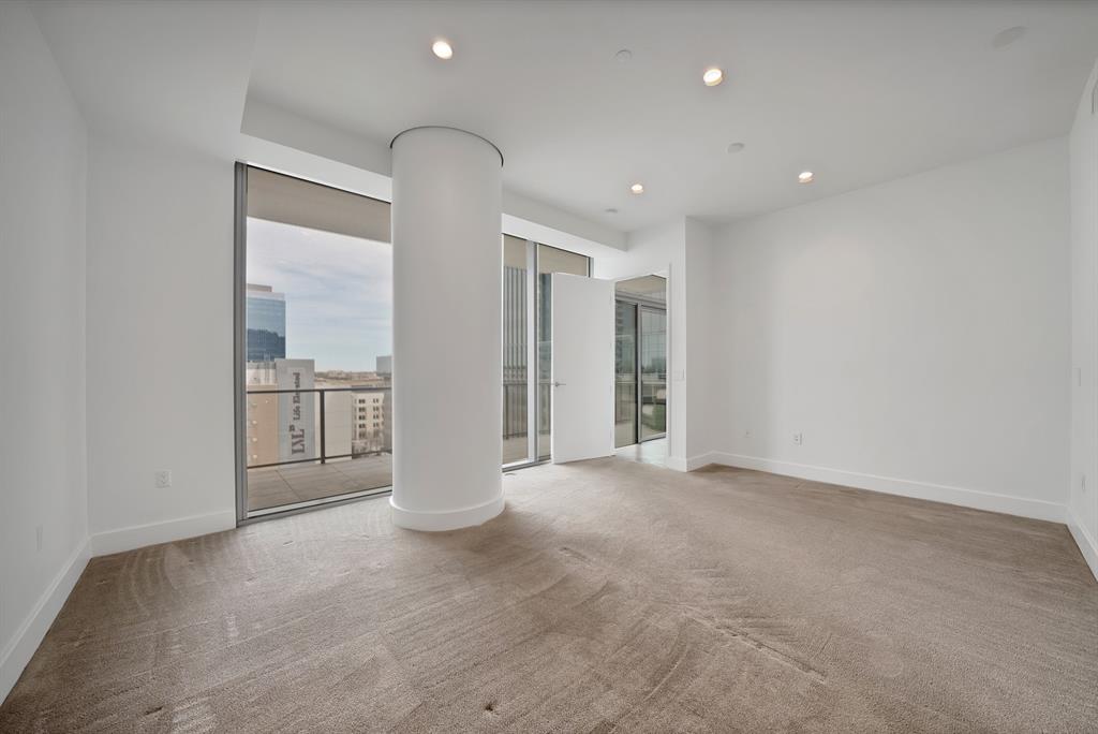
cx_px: 549
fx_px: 366
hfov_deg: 112.6
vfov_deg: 90.1
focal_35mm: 12
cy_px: 367
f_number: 9
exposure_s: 1/60
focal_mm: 12
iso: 640
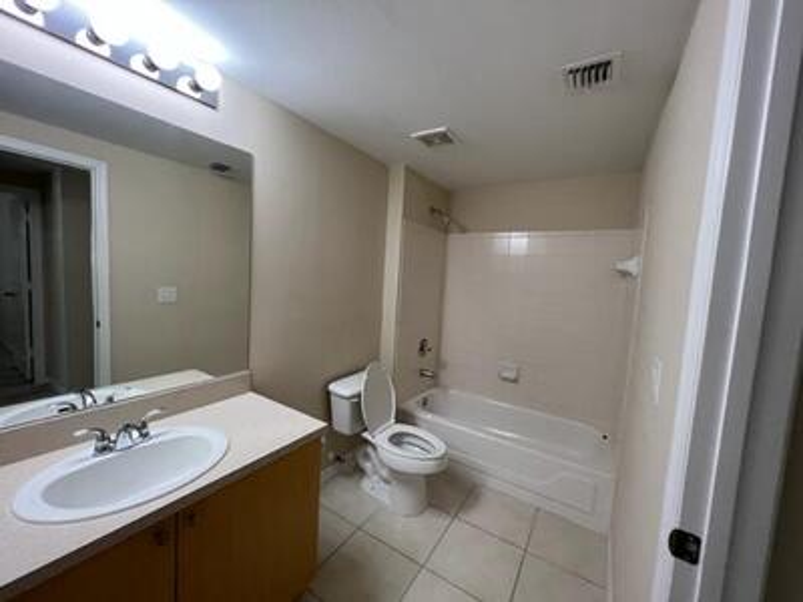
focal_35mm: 13
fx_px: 302
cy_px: 301
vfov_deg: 89.9
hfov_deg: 106.2
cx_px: 402
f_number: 1.8
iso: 250
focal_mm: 1.57
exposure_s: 1/120
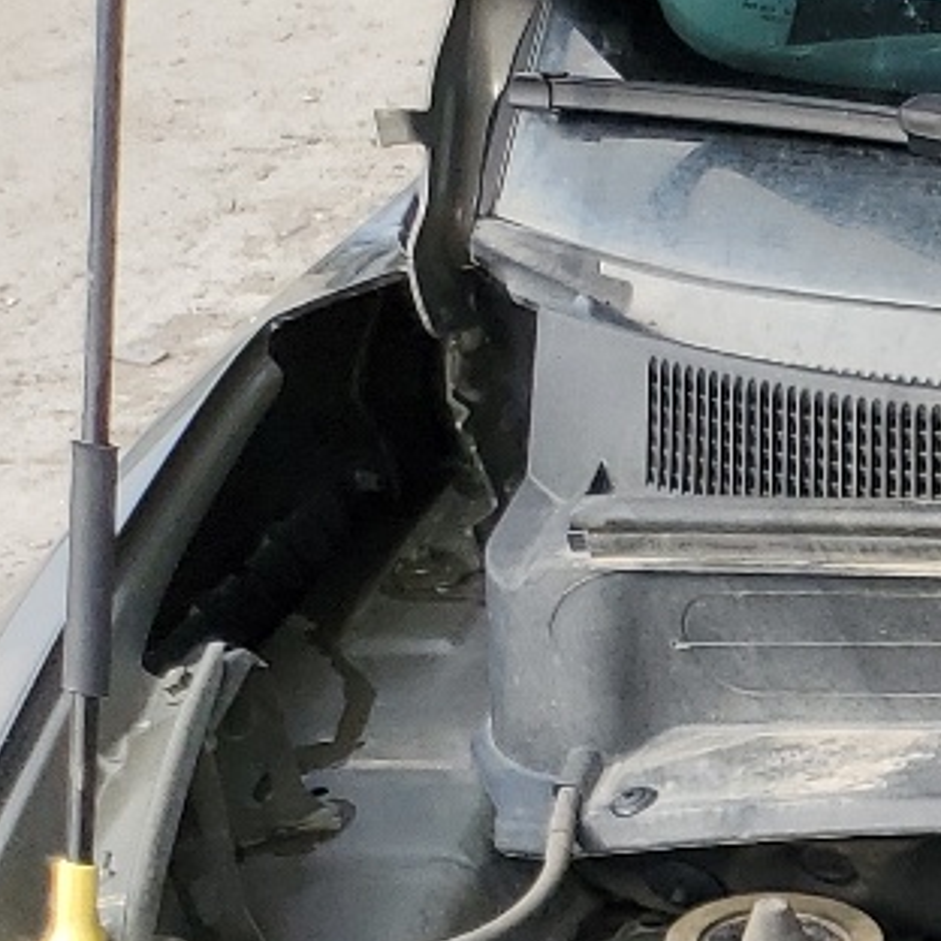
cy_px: 1553
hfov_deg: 11.6
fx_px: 3629
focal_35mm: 118
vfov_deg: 13.6
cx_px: 2395
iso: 50
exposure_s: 1/500
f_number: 1.5
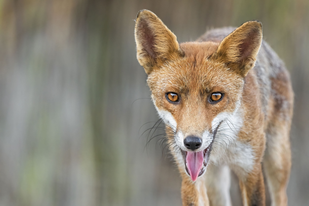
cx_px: 154
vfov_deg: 1.3
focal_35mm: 1050
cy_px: 103
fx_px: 9012
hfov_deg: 2.0
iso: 2000
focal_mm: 700
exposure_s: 1/800
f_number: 5.6
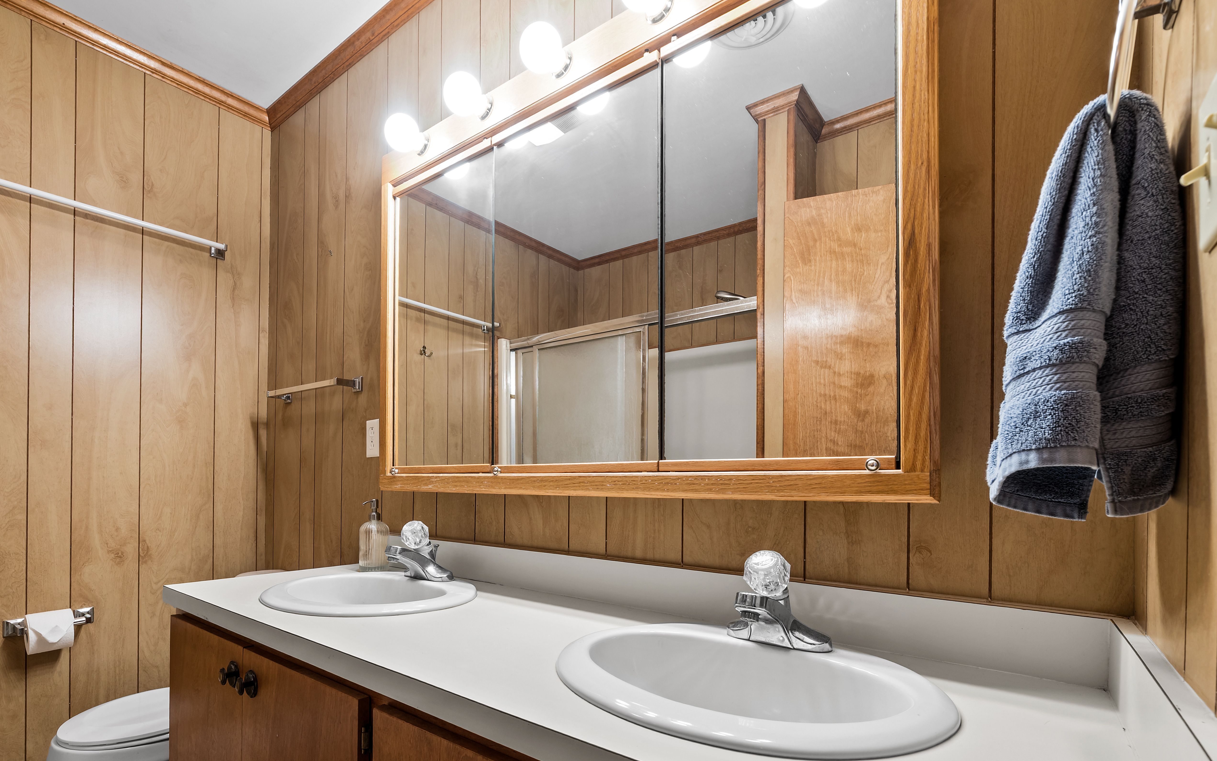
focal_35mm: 17
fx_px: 564
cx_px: 560
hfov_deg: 94.2
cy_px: 469
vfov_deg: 67.1
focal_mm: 14
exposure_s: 1/1.67
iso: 250
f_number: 8
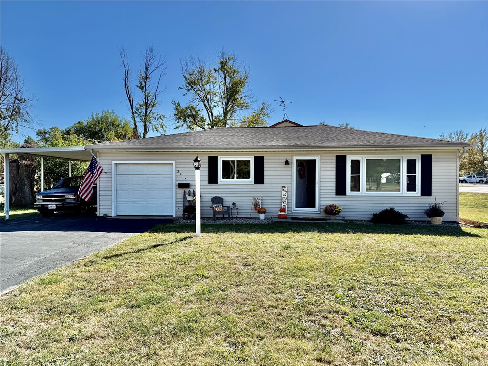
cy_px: 183
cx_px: 244
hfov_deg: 71.6
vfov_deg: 56.8
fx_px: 338
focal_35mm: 24
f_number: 1.78
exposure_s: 1/4975
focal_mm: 6.76
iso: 80
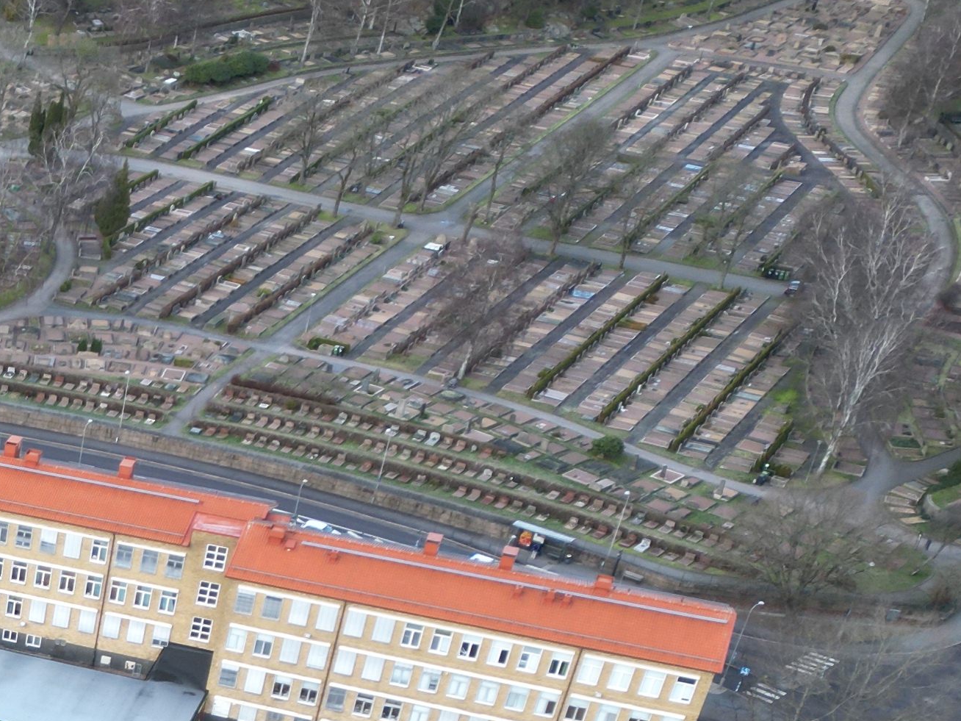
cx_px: -383
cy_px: 1000
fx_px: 2054
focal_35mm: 74
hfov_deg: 22.6
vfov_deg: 18.2
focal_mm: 6.72
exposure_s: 1/240
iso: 100
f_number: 1.7
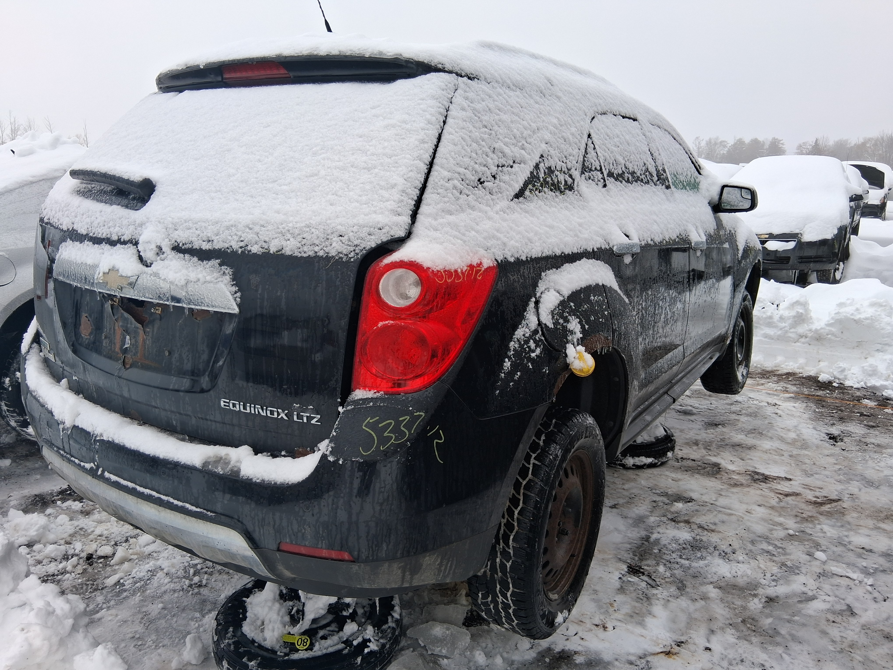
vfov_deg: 53.1
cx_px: 446
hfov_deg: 67.3
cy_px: 335
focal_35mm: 26
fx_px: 671
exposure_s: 1/100
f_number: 1.8
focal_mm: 3.98
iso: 25
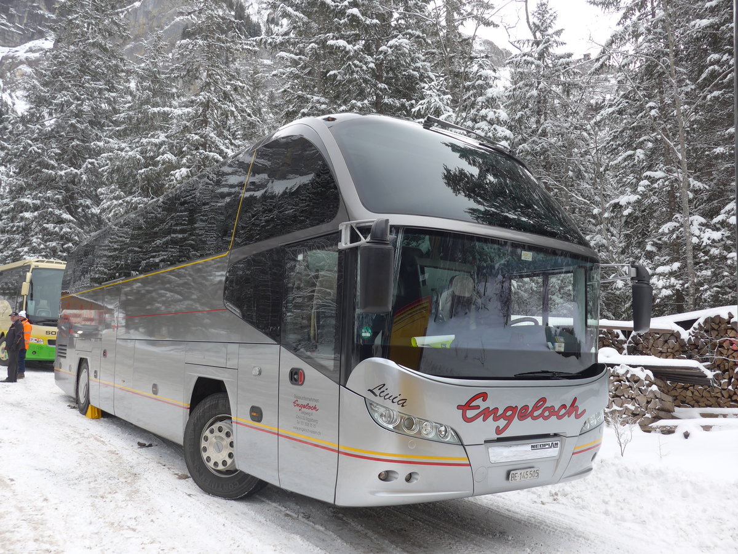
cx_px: 369
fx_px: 618
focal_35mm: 29
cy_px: 277
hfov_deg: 61.7
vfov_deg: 48.2
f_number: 2.8
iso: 80
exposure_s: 1/400
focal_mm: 6
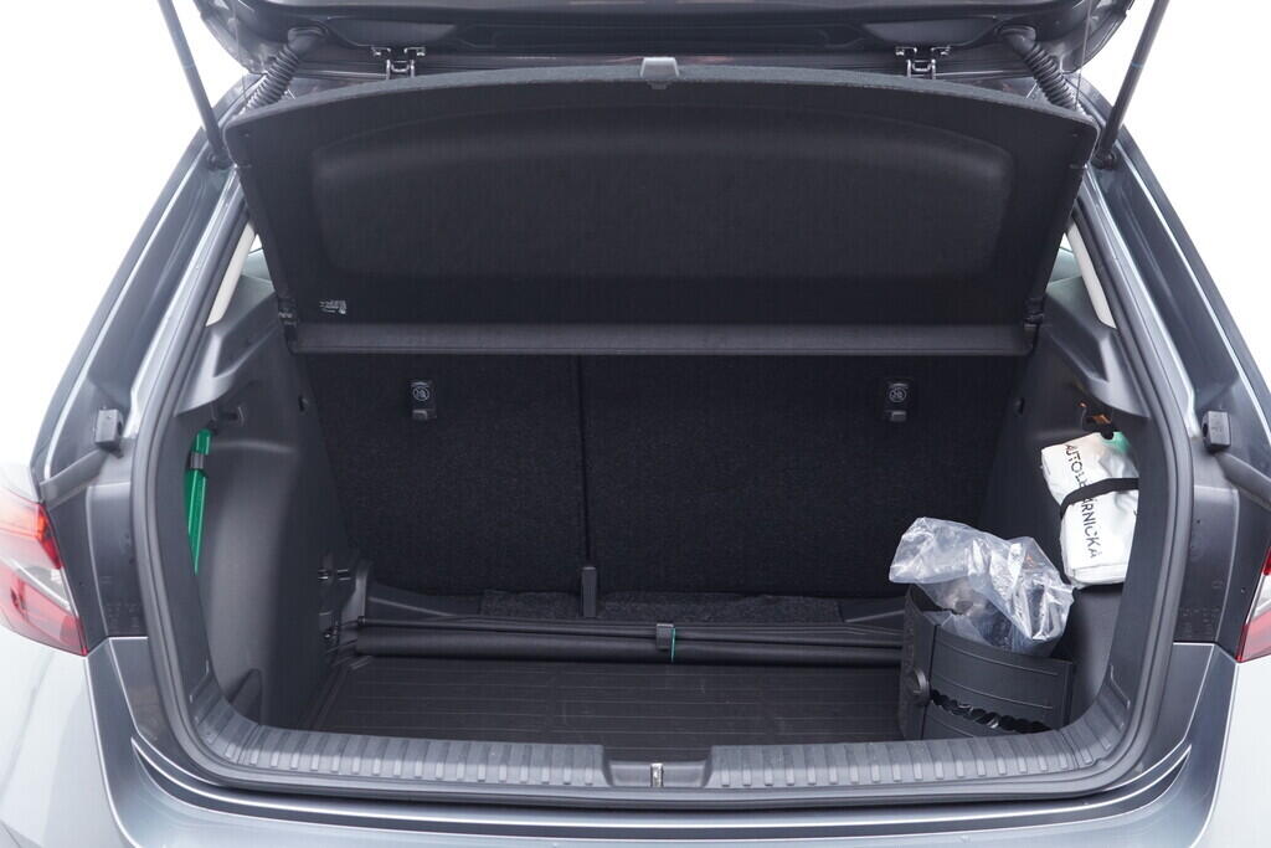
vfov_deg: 36.9
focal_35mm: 36
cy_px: 424
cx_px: 636
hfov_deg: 53.1
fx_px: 1271
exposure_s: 1/40
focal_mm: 24
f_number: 2.8
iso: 500
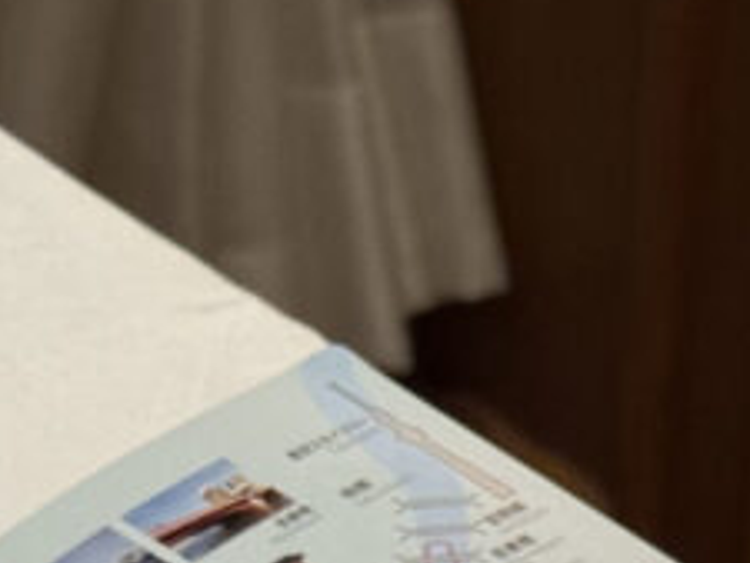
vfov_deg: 6.6
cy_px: 1069
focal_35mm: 218
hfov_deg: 9.1
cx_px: 577
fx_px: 4726
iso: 160
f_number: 1.78
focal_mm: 6.76
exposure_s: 1/50
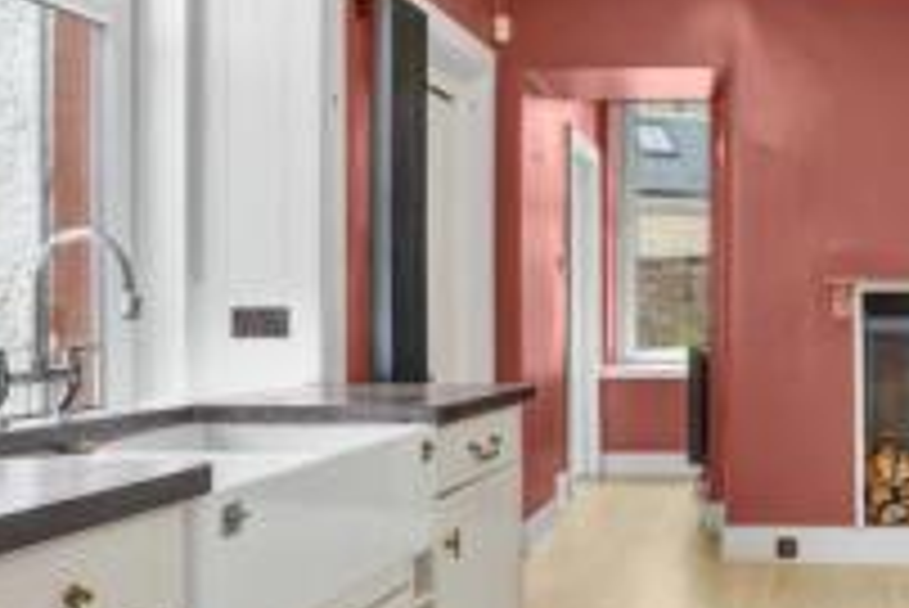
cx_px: 832
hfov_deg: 43.8
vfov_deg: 33.5
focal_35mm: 40
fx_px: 1011
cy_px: 304
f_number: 8
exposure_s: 1/2.5
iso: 250
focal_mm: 17
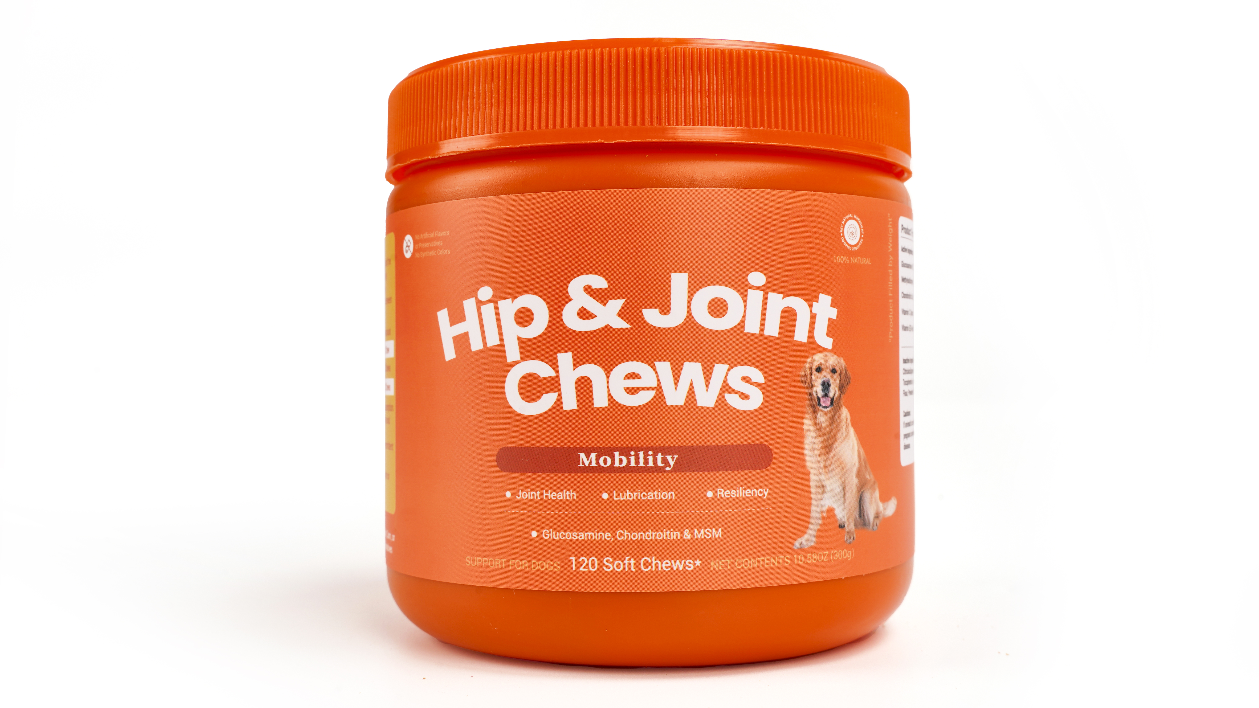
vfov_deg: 28.3
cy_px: 341
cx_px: 630
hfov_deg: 48.4
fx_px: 1402
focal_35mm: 42
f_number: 16
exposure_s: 1/80
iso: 100
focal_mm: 40
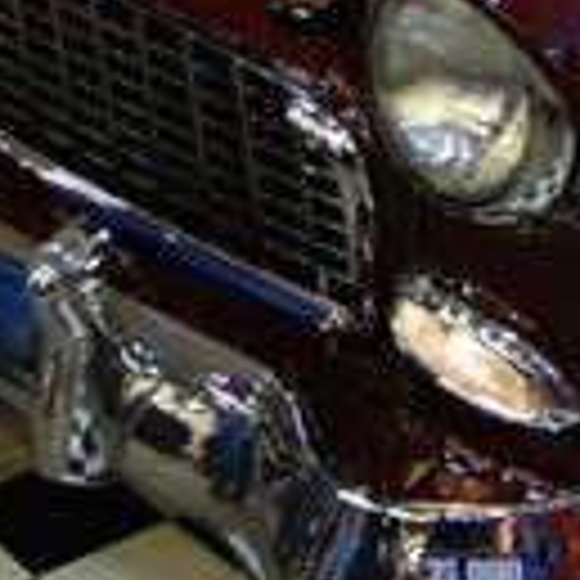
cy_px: 40
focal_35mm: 127
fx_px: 2407
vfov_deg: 13.6
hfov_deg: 13.7
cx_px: 265
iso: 200
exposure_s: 1/8
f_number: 3.5
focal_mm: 20
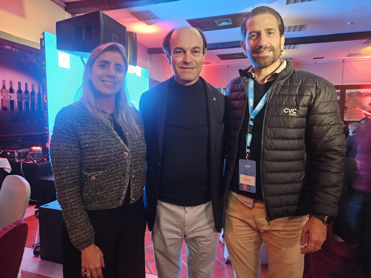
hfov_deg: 73.9
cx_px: 186
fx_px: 247
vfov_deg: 58.9
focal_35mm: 23
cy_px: 139
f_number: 1.8
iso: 1600
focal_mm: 5.4
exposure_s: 1/17
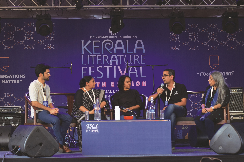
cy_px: 81
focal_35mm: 75
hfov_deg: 27.0
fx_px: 508
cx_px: 122
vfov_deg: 18.2
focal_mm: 50
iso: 400
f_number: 3.3
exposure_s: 1/750
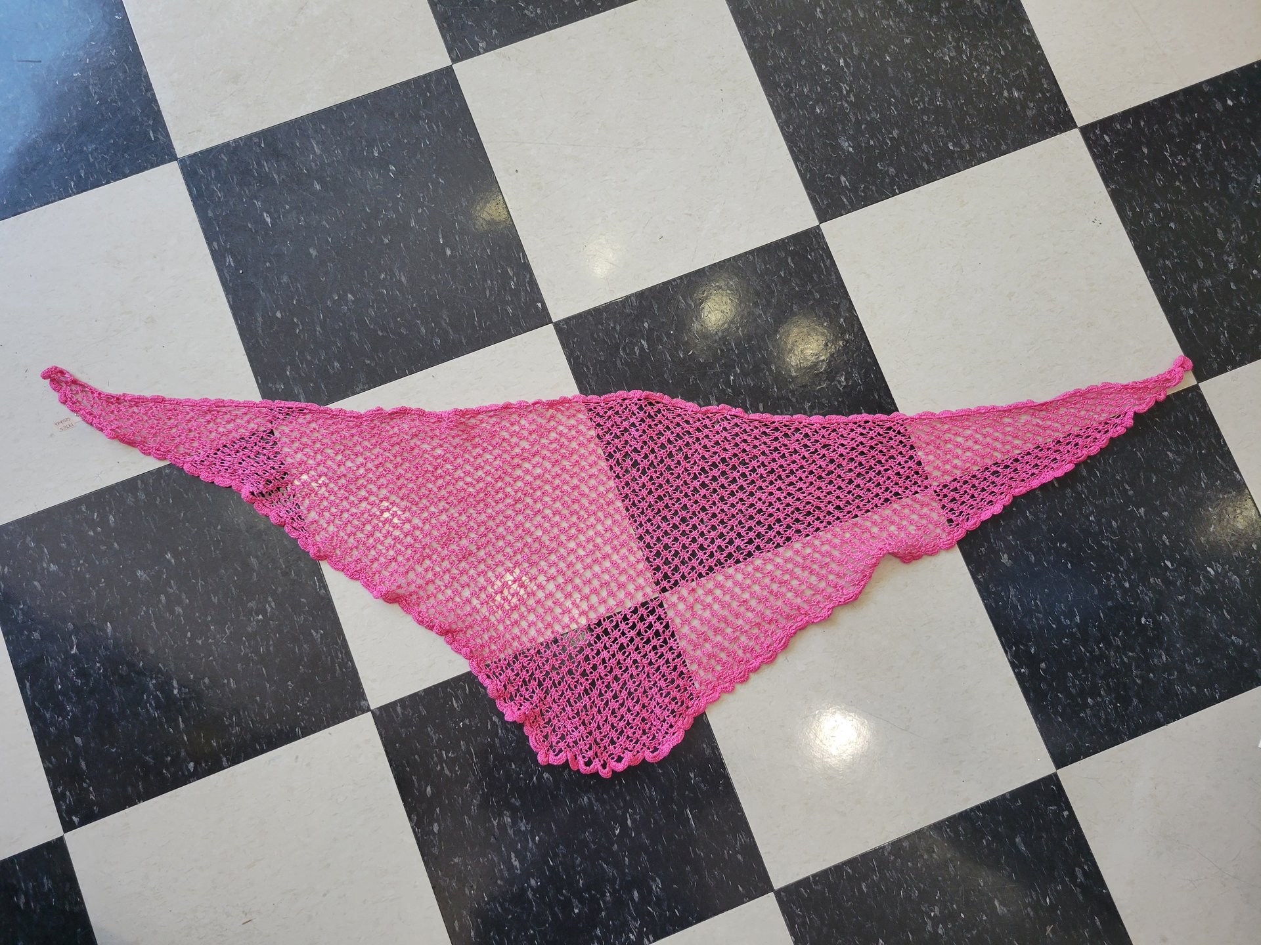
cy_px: 472
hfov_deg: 67.3
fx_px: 947
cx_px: 630
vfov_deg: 53.1
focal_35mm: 26
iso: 200
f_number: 1.8
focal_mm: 5.4
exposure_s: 1/120
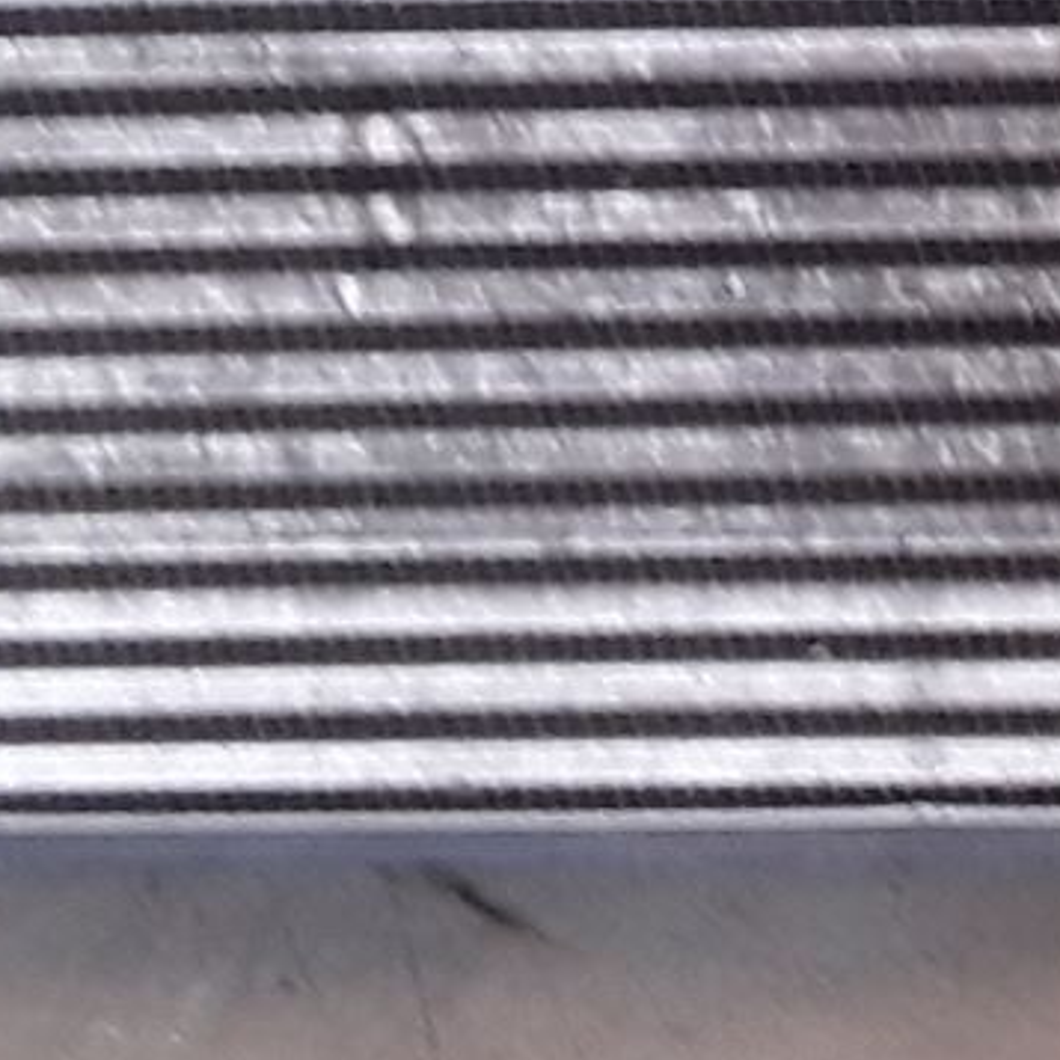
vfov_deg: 11.8
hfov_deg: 11.8
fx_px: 4920
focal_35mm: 142
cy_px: -475
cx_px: 1529
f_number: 1.9
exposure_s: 1/33
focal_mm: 2.91
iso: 100
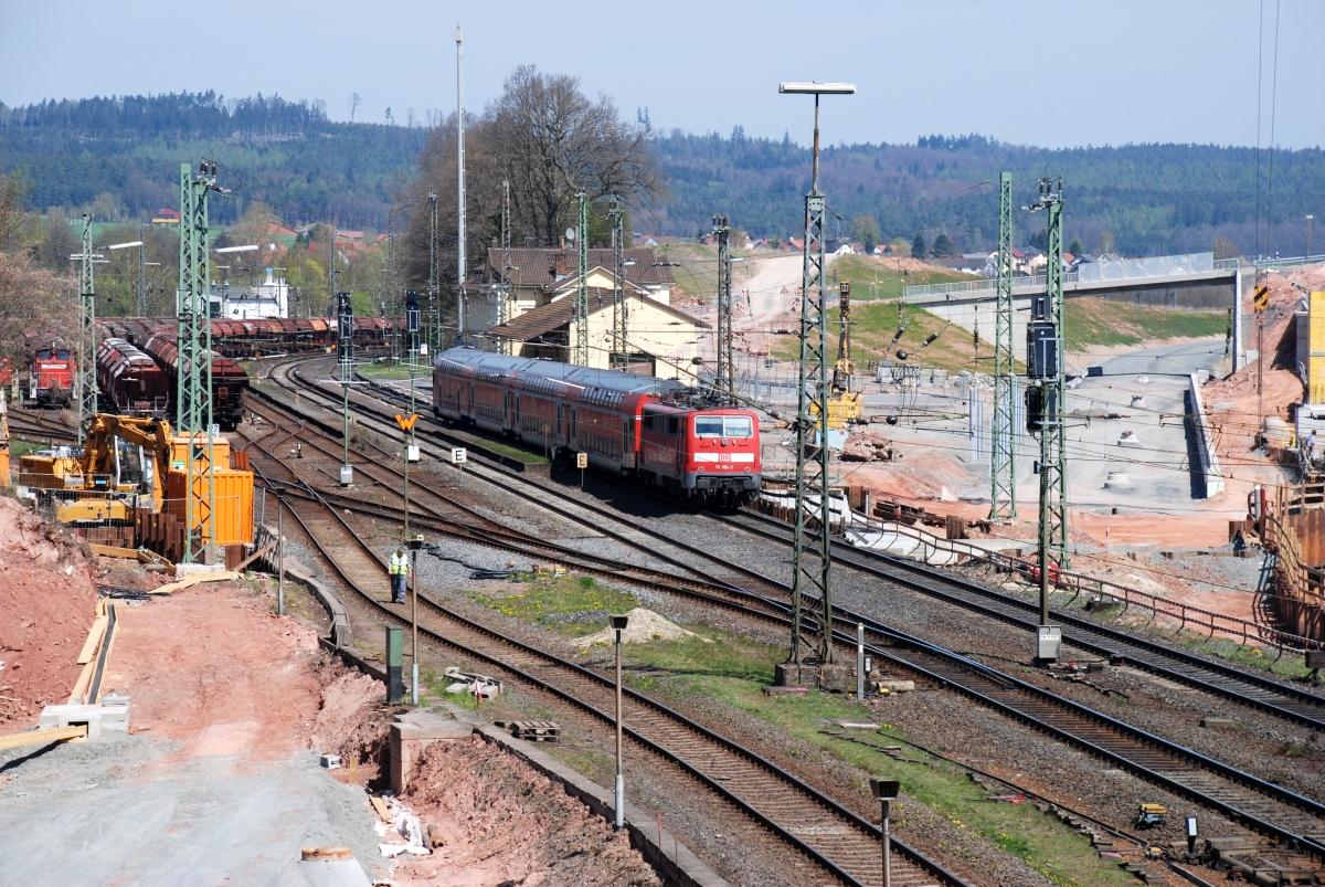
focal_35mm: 128
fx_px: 4698
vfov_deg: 10.8
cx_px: 662
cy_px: 444
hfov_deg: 16.1
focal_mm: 85
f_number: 8
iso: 250
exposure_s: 1/500
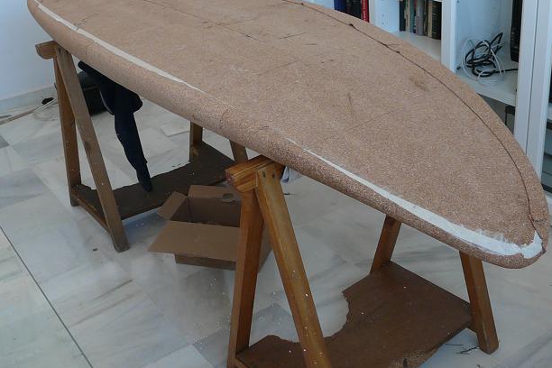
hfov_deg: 41.9
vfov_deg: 28.6
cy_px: 162
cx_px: 276
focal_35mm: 47
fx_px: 721
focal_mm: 4.6
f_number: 2.8
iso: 100
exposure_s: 1/50
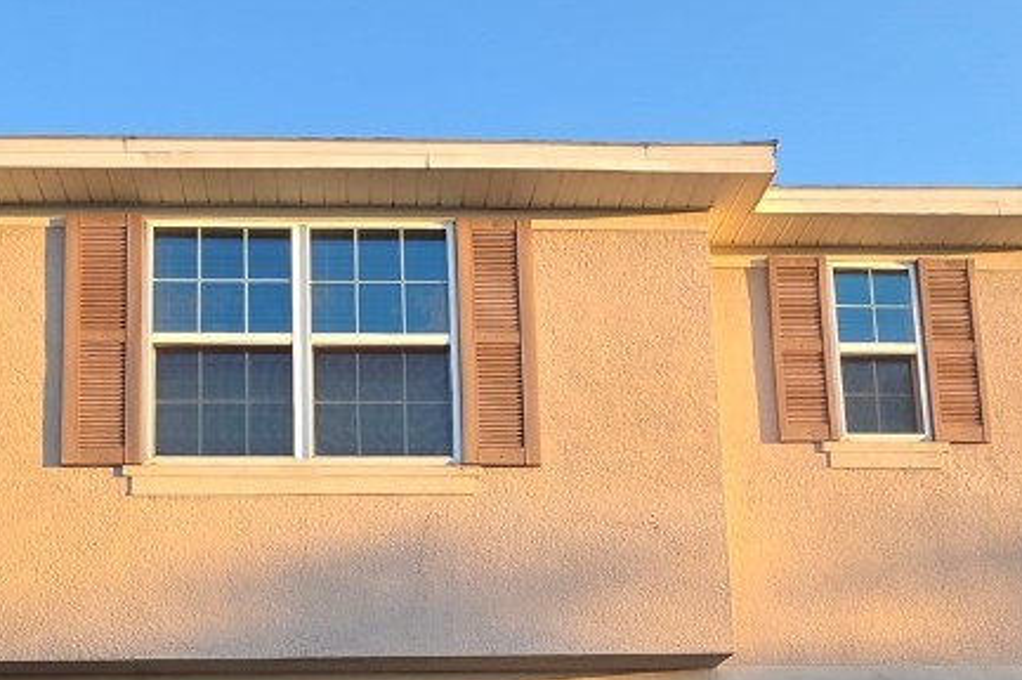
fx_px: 908
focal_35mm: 32
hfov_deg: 57.8
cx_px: 368
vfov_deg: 33.3
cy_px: 822
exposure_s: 1/233
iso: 50
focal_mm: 2.2
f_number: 2.2
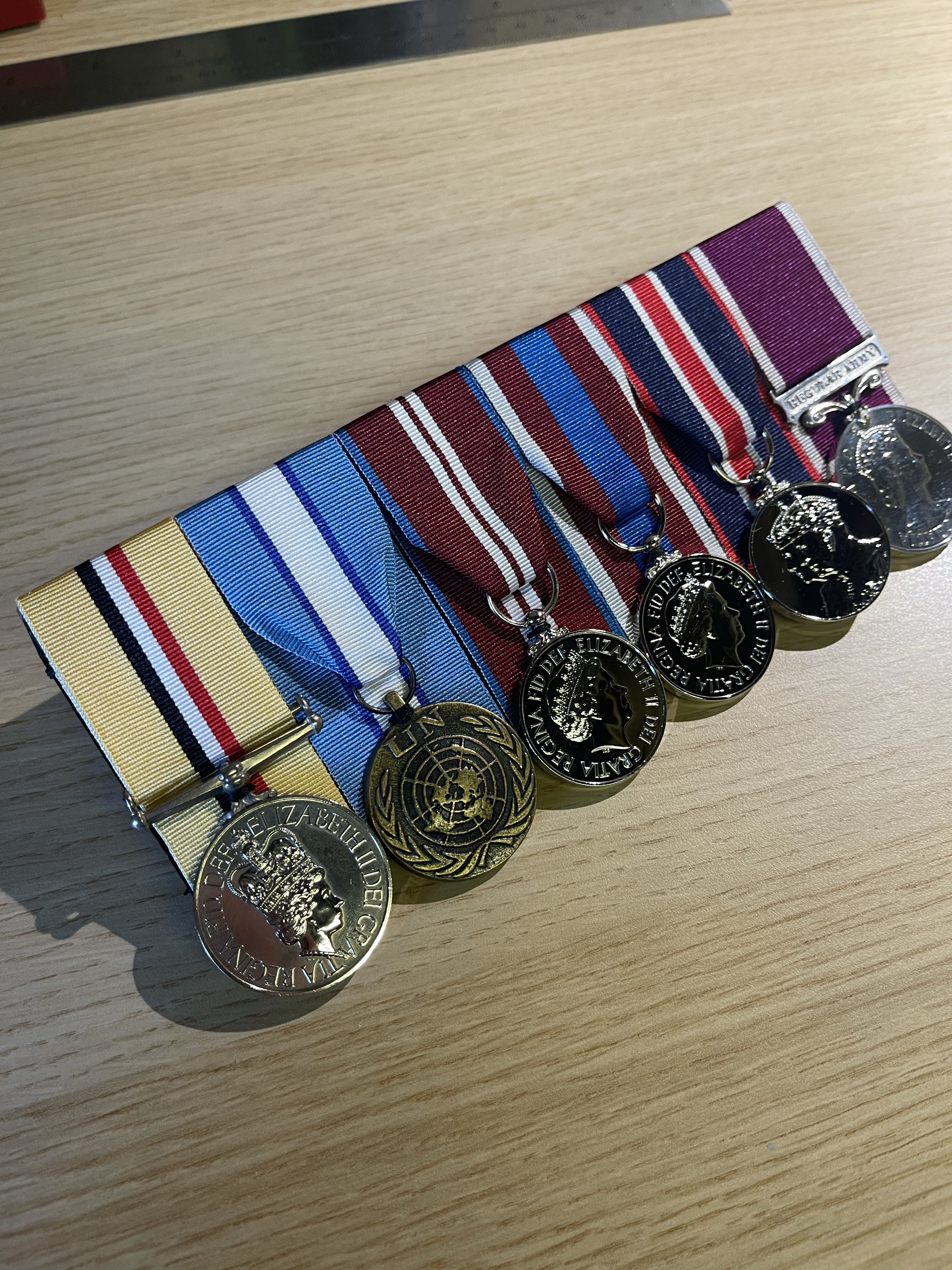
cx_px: 476
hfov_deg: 54.9
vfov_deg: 69.4
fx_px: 917
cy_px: 635
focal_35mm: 25
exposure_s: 1/50
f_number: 1.6
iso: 100
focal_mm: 5.1
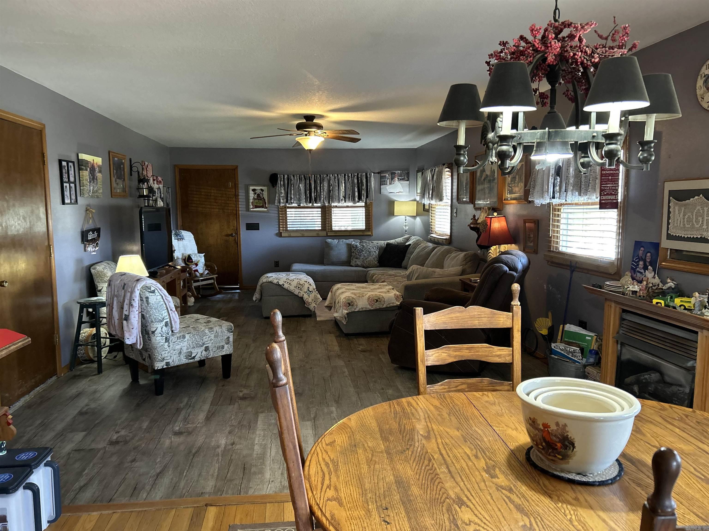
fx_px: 532
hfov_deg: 67.3
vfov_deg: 53.1
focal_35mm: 26
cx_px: 354
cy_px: 266
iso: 400
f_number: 1.5
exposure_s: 1/60
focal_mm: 5.7
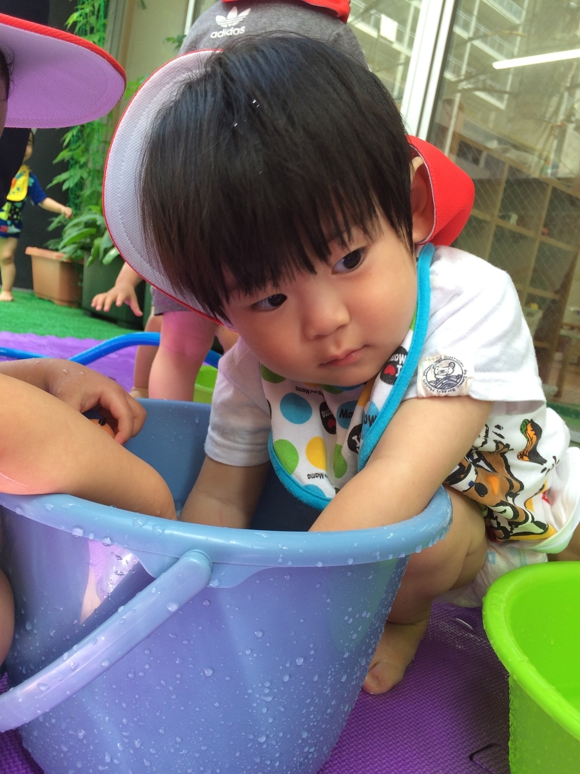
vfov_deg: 61.7
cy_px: 387
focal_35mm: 29
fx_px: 648
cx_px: 290
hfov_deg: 48.2
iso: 40
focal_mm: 4.15
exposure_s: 1/120
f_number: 2.2
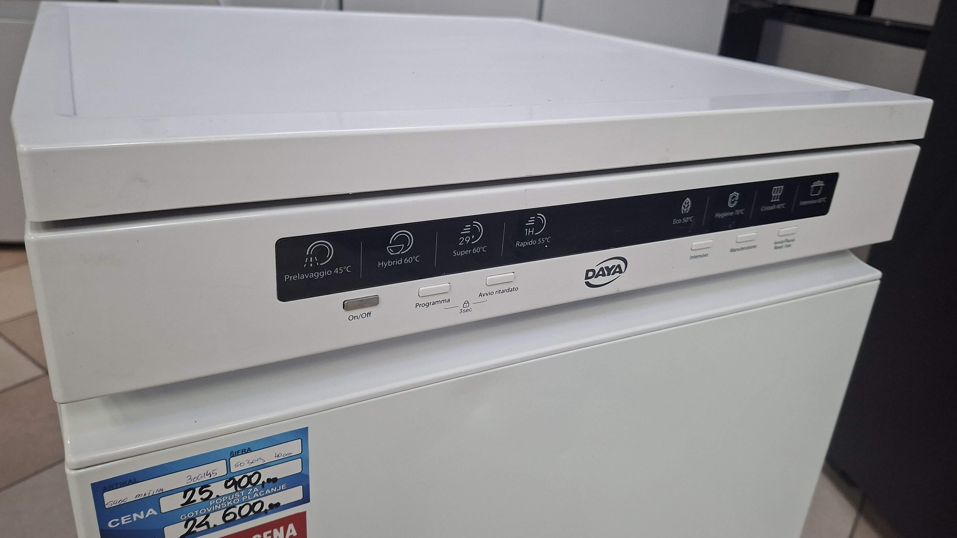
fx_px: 660
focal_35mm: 26
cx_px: 481
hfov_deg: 71.9
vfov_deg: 44.3
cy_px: 236
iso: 320
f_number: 1.8
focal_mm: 5.54
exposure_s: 1/100
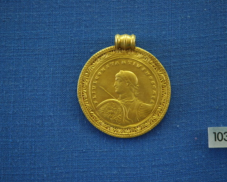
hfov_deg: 15.8
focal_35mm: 122
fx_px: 820
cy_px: 92
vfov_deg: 12.6
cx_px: 117
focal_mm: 70
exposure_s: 1/25
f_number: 4.5
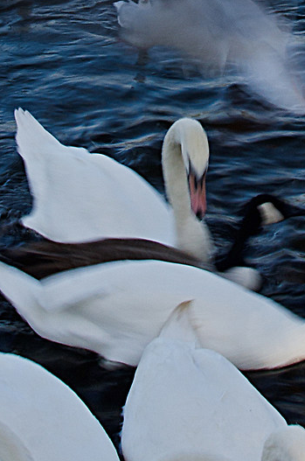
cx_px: 176
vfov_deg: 12.3
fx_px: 2094
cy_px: -78
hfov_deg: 8.3
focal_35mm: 164
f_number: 20
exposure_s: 1/13
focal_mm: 24
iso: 100
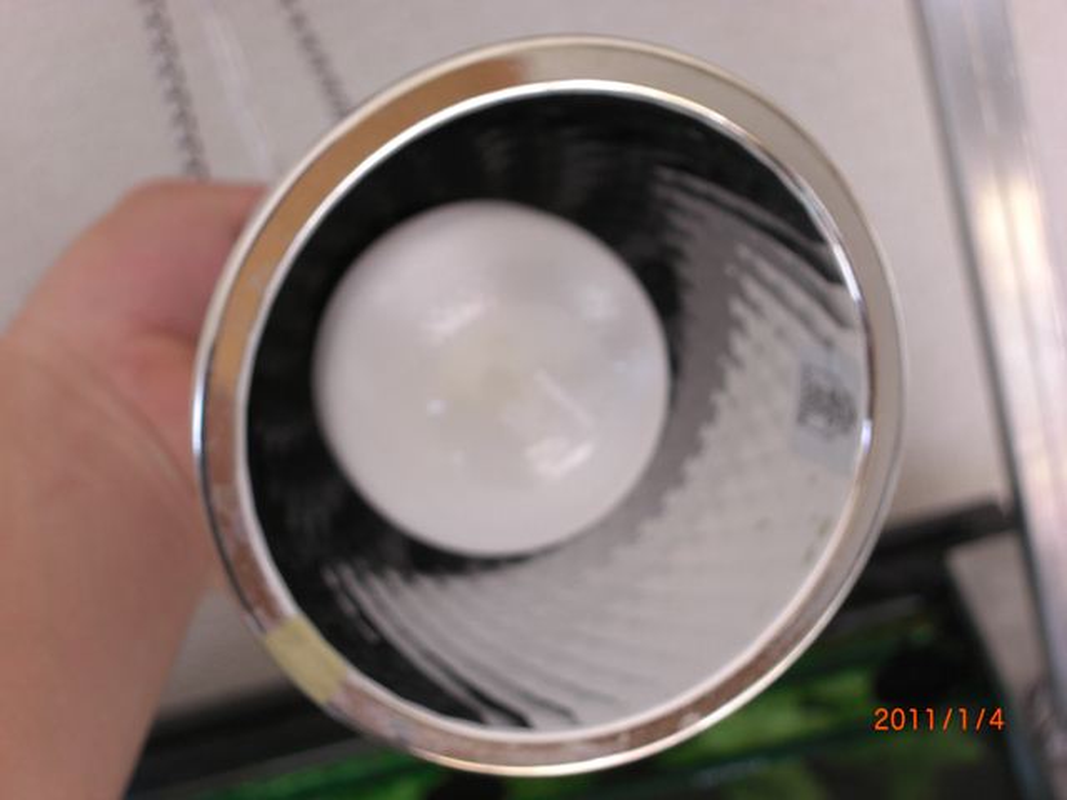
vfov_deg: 21.6
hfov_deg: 28.6
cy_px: 400
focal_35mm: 68
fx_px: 2096
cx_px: 534
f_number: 4
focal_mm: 14.2
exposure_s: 1/125
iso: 200
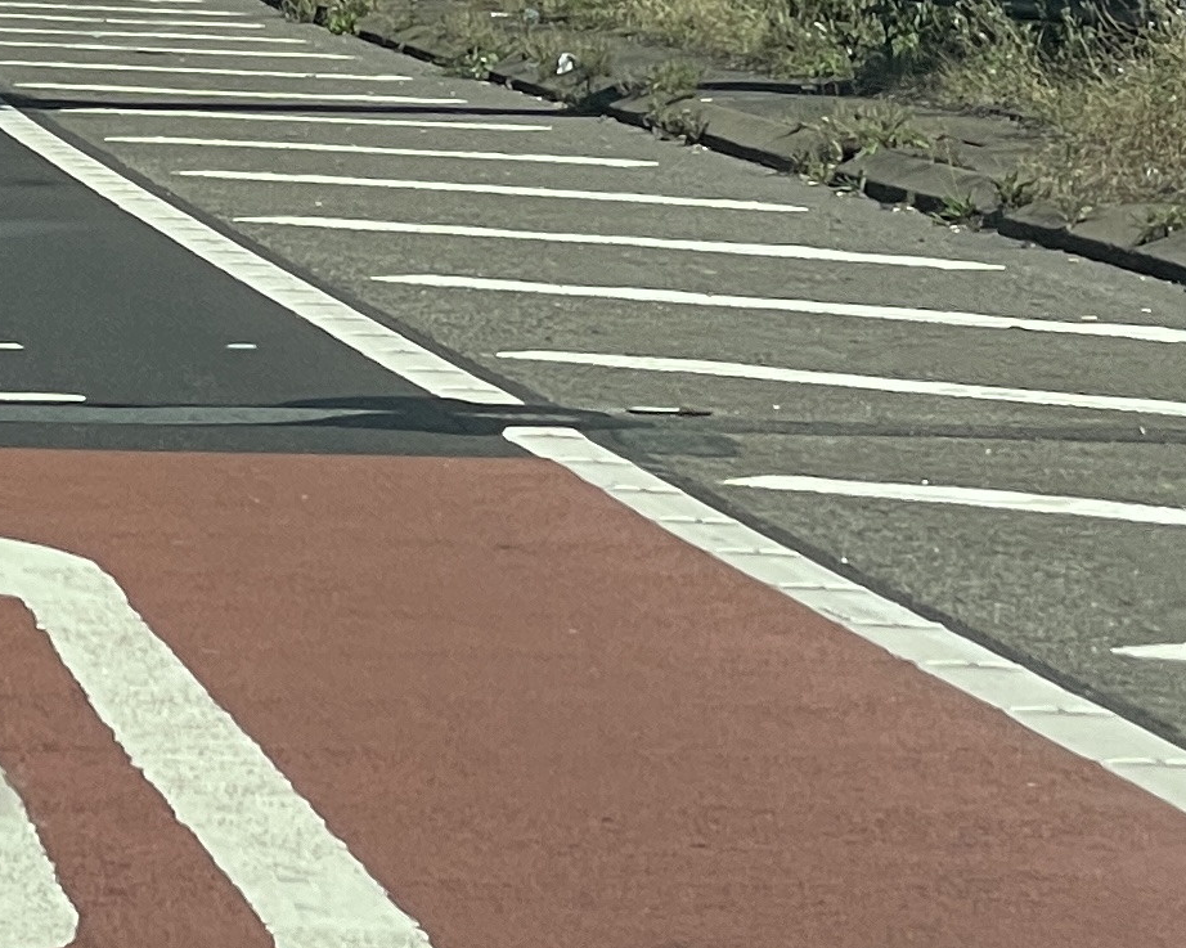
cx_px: -264
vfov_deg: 6.7
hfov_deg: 8.6
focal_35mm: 222
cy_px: -947
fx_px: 7790
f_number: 2
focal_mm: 6
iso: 25
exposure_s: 1/1410
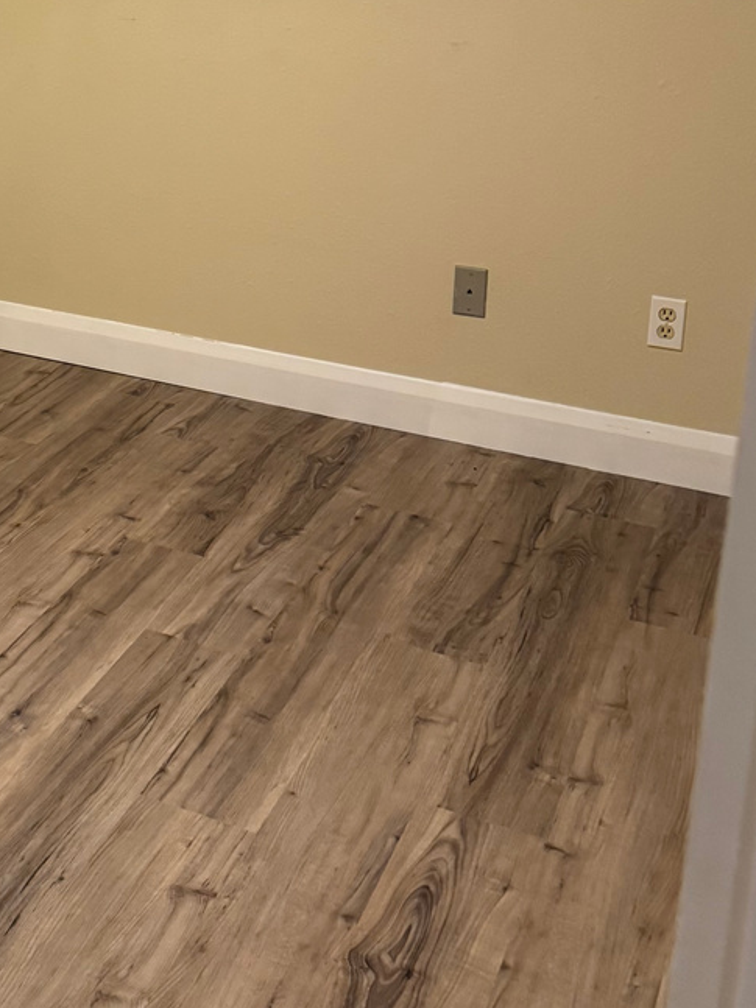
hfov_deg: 23.8
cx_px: -106
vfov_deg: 32.3
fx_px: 1660
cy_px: 128
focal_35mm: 57
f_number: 1.78
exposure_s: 1/60
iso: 500
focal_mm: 6.76
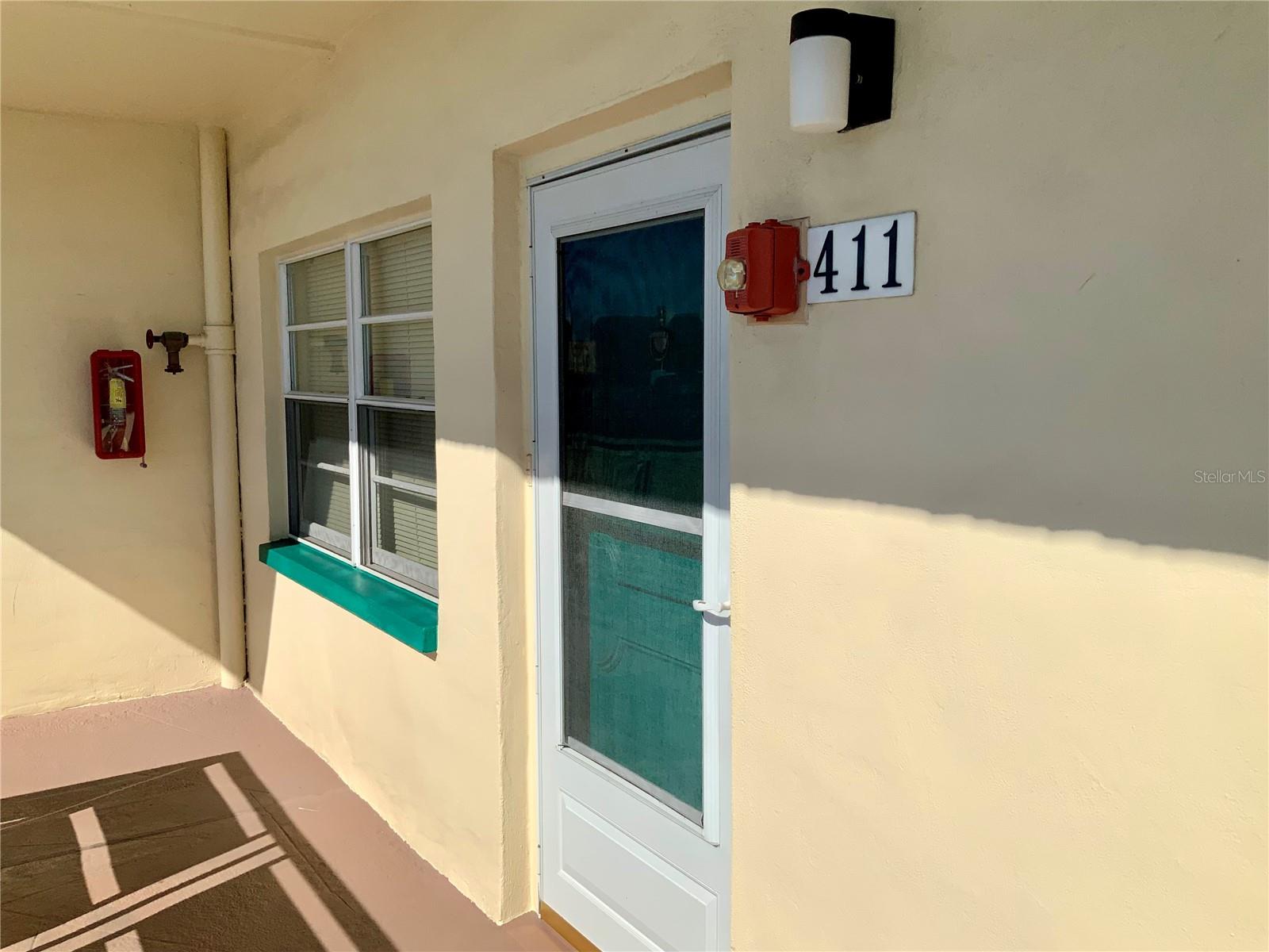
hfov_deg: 61.7
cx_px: 634
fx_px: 1063
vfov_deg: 48.2
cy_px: 476
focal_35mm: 29
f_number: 1.8
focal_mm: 3
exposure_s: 1/5263
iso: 20
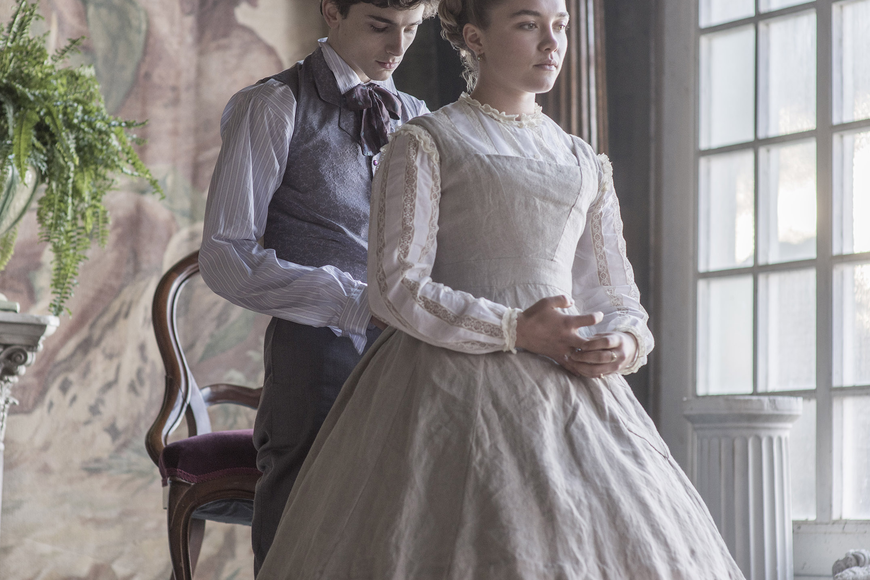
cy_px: 282
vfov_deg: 11.6
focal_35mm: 118
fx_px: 2852
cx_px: 389
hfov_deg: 17.3
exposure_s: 1/160
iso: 250
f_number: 3.2
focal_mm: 85
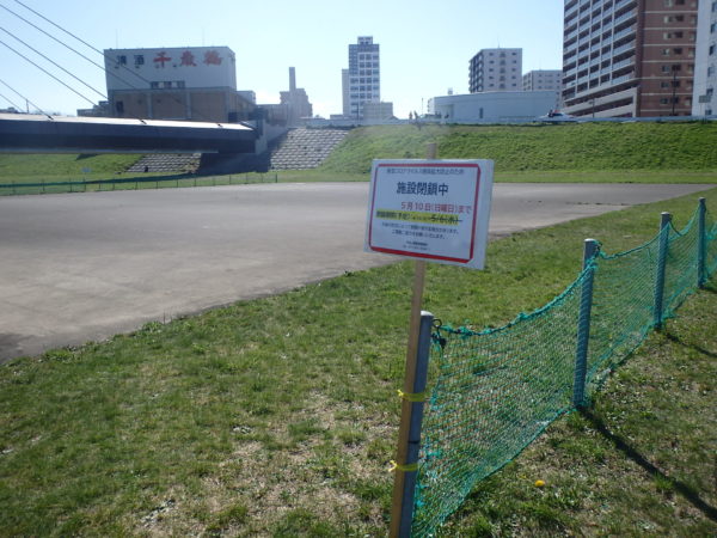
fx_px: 580
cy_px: 269
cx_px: 358
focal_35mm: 28
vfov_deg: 49.7
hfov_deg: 63.4
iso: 125
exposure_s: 1/125
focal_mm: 5
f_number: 11
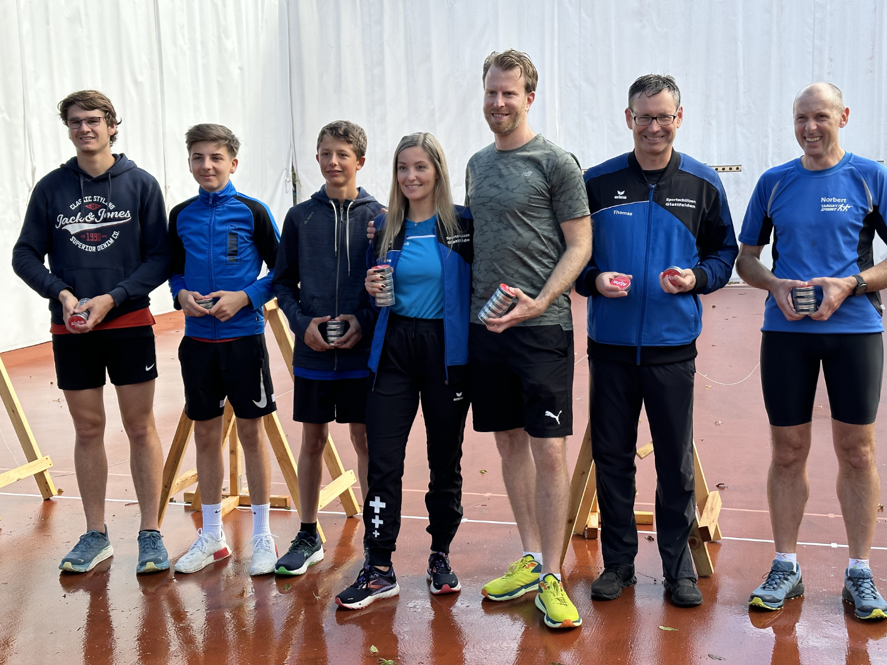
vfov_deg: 30.3
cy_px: 332
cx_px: 444
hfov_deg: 39.7
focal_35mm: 48
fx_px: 1230
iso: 64
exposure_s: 1/823
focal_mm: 6.9
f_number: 1.8
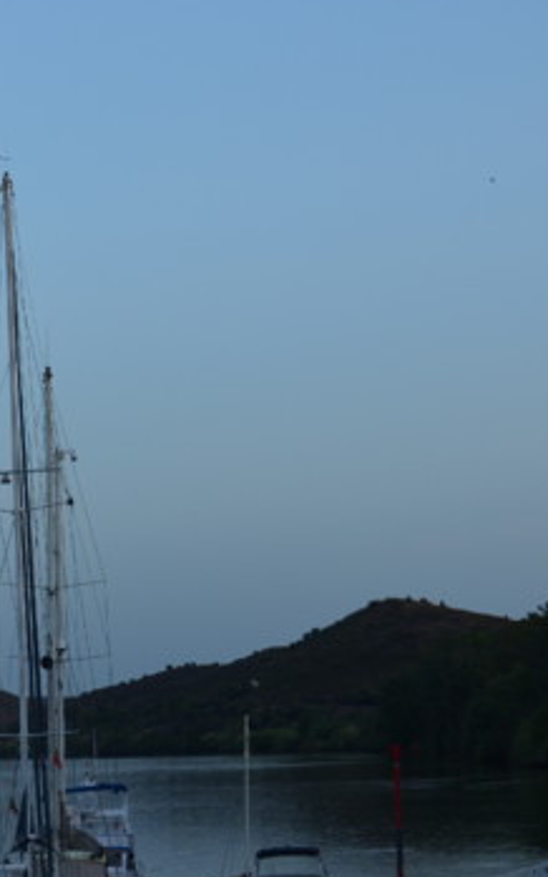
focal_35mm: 110
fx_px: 2631
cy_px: 588
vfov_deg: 18.9
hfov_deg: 11.8
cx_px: 94
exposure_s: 1/160
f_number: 6.3
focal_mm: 35
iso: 200
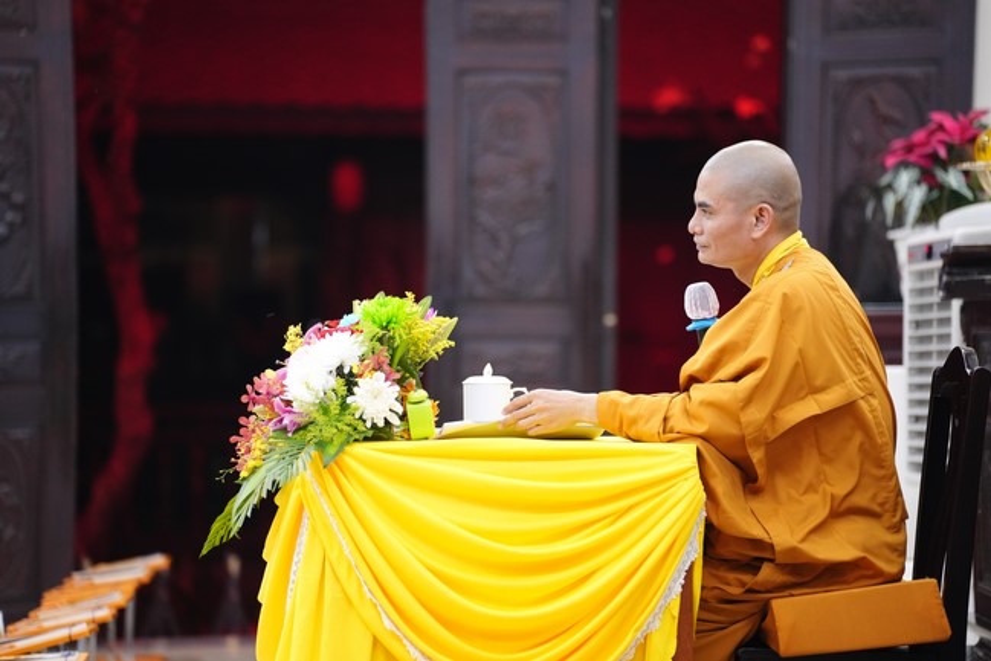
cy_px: 330
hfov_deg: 13.7
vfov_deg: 9.2
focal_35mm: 150
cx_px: 496
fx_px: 4130
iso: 3200
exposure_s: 1/60
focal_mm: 150
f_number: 2.8
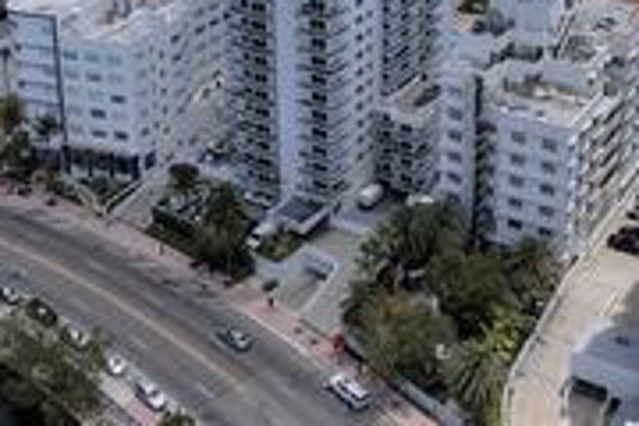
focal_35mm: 61
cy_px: -59
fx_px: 1083
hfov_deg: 32.9
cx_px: 323
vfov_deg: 21.0
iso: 140
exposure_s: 1/4000
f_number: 2.8
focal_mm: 8.38
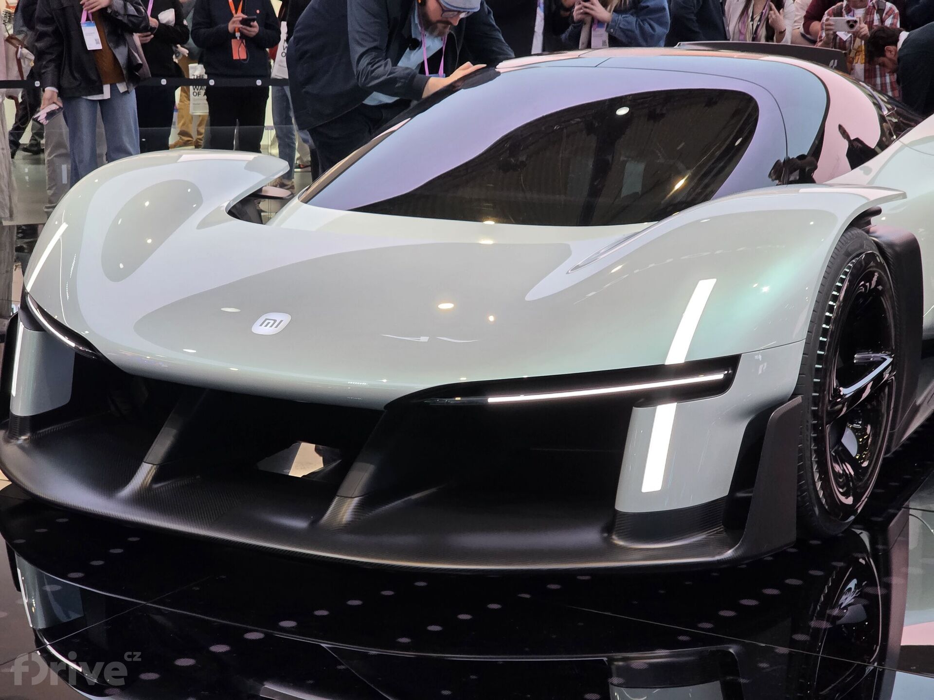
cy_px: 350
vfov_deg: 21.3
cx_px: 467
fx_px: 1862
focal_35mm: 69
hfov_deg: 28.2
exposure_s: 1/100
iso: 200
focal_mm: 7.9
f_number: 2.4
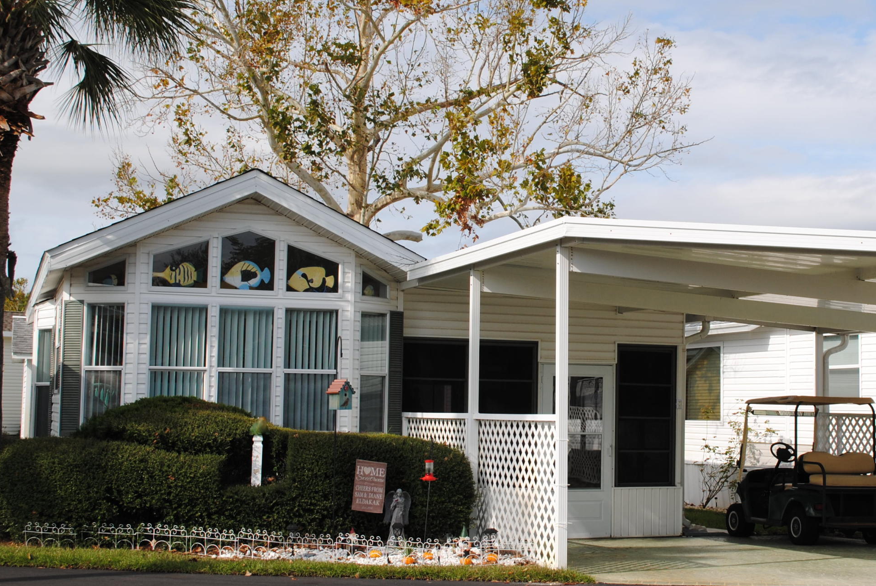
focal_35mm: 56
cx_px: 570
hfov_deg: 35.3
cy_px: 231
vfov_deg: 24.2
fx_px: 1364
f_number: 8
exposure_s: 1/250
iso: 100
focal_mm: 24
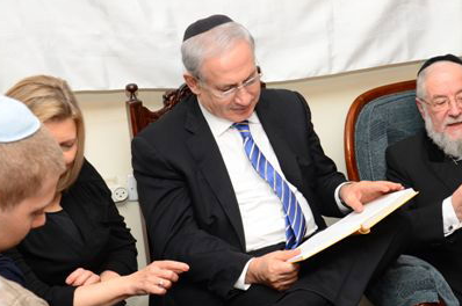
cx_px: 341
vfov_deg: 16.6
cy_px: 146
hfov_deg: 24.6
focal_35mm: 82
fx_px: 1051
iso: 800
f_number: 5.6
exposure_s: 1/80
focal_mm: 34
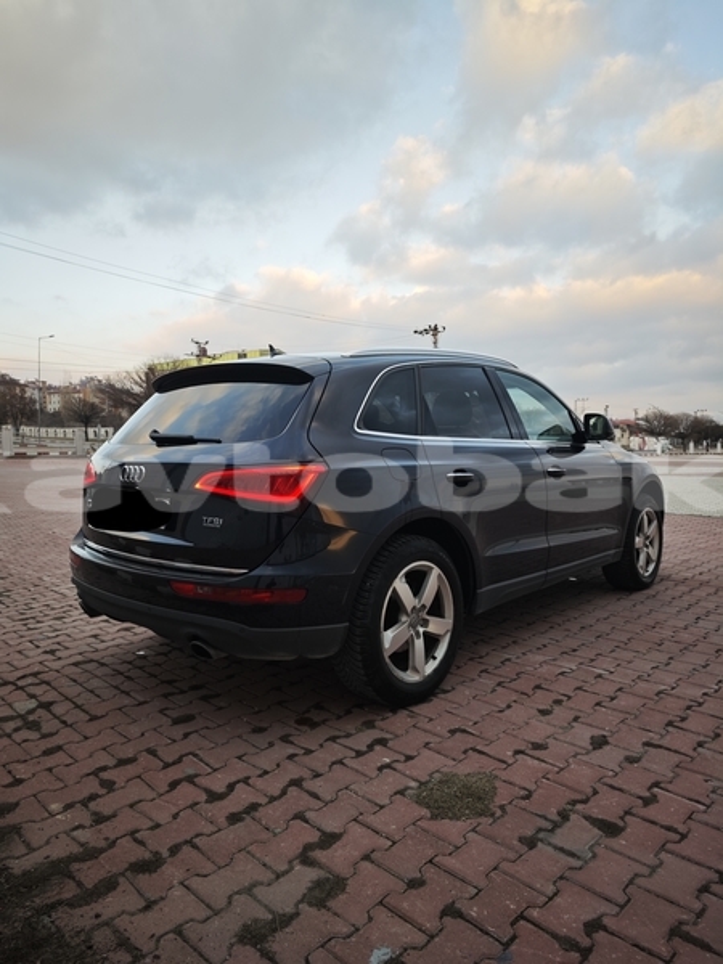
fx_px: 641
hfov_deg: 58.9
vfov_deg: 73.9
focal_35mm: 23
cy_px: 482
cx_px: 362
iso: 50
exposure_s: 1/109
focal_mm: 8.72
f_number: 2
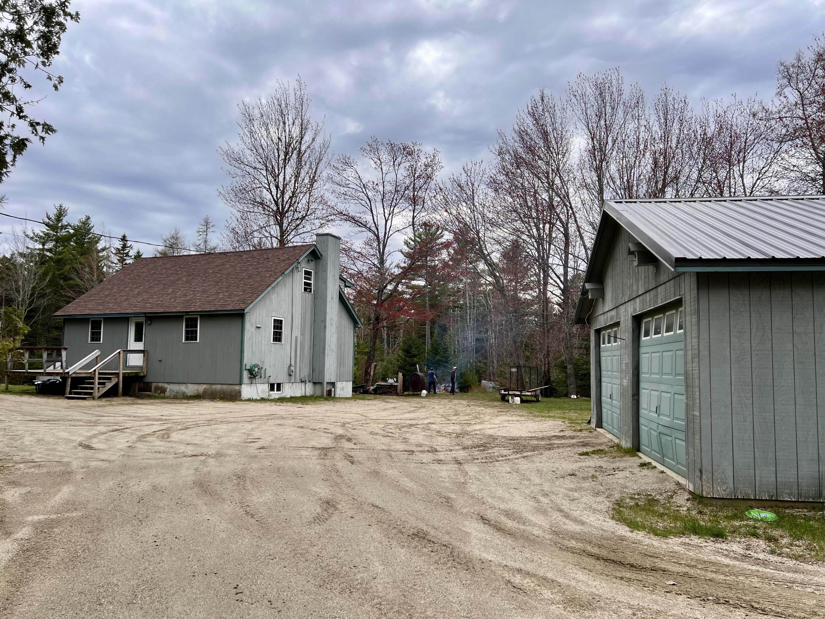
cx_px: 412
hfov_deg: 67.3
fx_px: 620
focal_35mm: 26
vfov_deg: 53.1
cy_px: 310
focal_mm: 5.7
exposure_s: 1/2841
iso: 50
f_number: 1.5
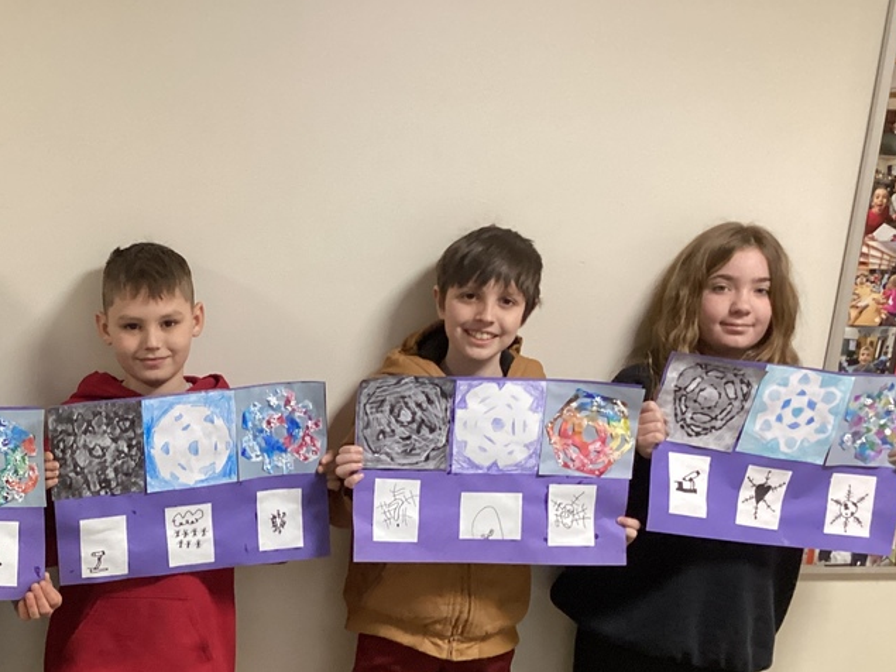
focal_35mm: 50
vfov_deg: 28.5
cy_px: 541
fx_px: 1294
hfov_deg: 37.2
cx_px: 212
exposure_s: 1/40
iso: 320
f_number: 2.4
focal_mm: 3.3
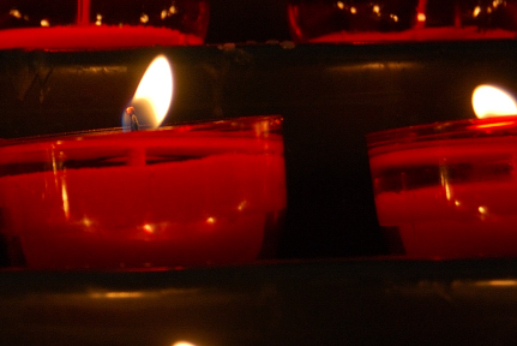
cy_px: 115
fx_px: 2242
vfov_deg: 8.8
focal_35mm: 156
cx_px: -19
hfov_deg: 13.0
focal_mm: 28
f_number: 4.2
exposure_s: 1/50
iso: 200
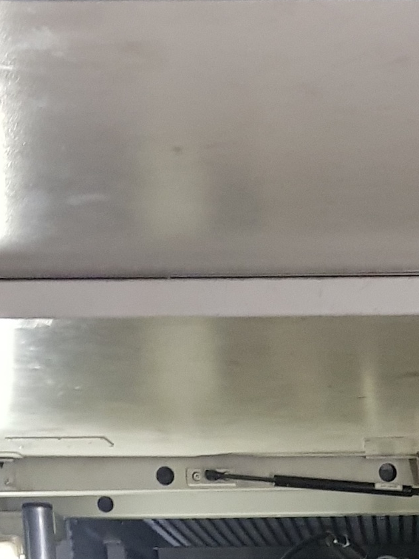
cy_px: 994
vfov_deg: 16.4
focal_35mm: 101
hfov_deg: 14.0
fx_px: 1630
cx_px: 563
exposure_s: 1/25
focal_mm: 4.3
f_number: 1.7
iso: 250
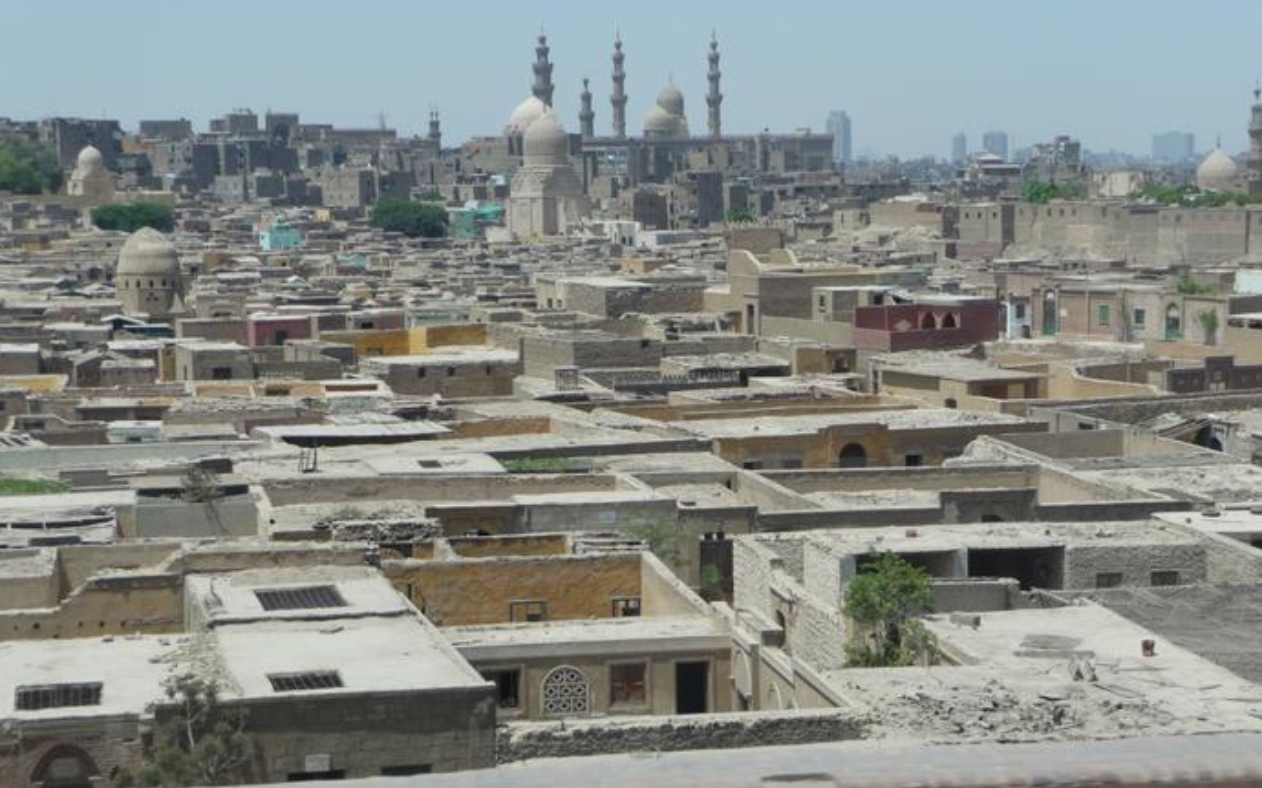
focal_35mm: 72
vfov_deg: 18.1
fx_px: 2476
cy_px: 426
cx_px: 624
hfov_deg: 28.6
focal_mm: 11.3
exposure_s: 1/640
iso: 100
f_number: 4.5
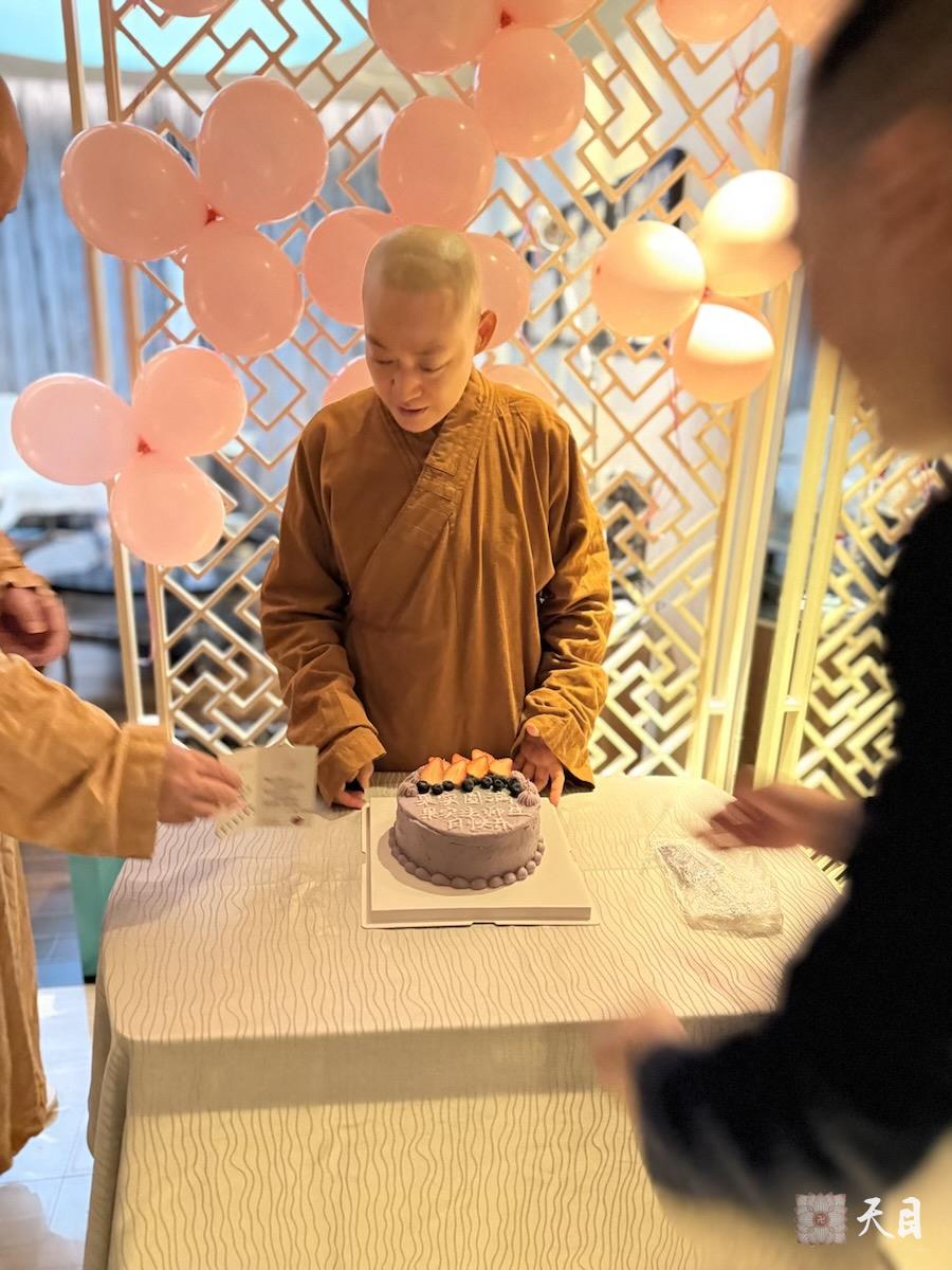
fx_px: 880
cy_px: 635
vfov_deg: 71.6
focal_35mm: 24
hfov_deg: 56.8
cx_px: 476
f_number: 1.78
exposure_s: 1/25
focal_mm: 6.76
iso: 1250
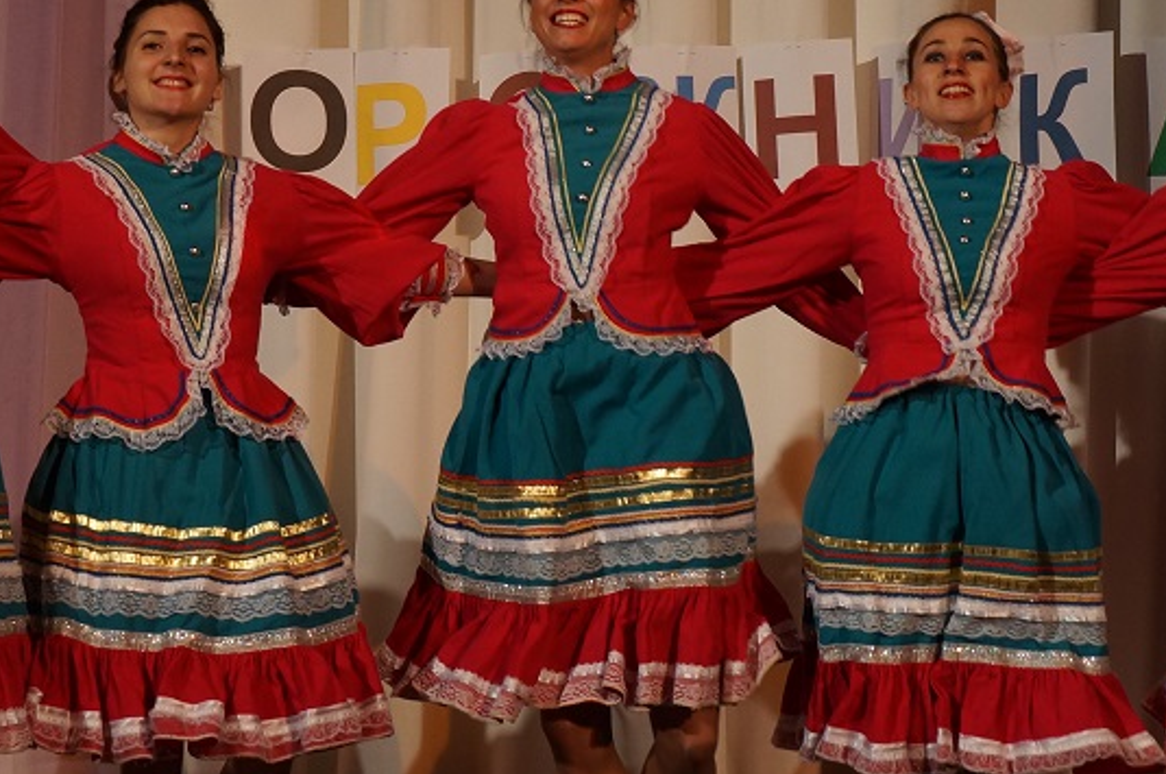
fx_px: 5108
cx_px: 414
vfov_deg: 8.7
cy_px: 305
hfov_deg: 13.0
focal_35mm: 158
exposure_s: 1/160
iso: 1000
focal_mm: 55
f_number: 5.6
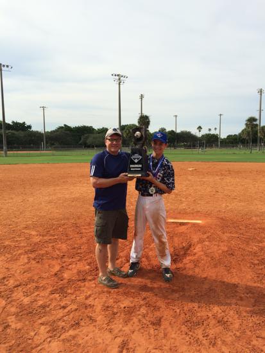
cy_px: 176
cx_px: 132
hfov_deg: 48.3
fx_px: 296
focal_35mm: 29
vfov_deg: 61.6
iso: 32
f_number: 2.2
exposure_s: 1/2283
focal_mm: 4.15
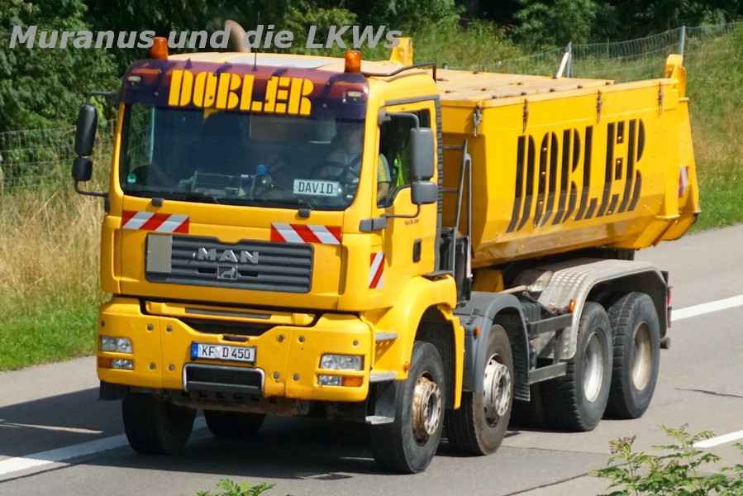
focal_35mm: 300
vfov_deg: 4.6
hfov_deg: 6.9
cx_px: 372
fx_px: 6193
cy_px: 248
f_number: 6.3
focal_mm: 200
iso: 1000
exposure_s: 1/3200
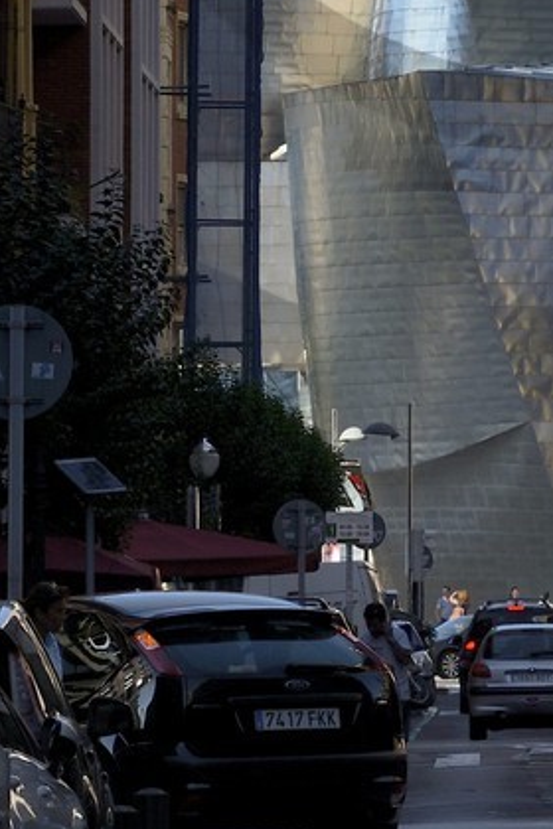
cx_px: 608
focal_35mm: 610
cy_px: -460
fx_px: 14054
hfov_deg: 2.3
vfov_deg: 3.4
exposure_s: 1/250
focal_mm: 160
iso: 200
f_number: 13
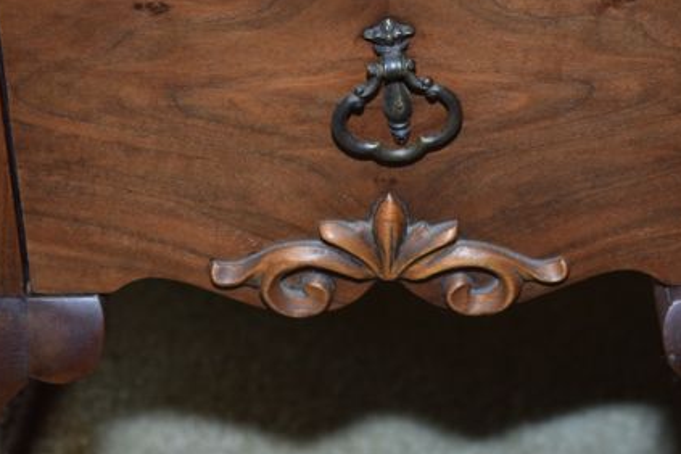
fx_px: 2360
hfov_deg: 16.4
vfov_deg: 11.0
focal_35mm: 125
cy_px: 133
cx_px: 415
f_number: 5.6
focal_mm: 55
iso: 800
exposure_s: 1/125
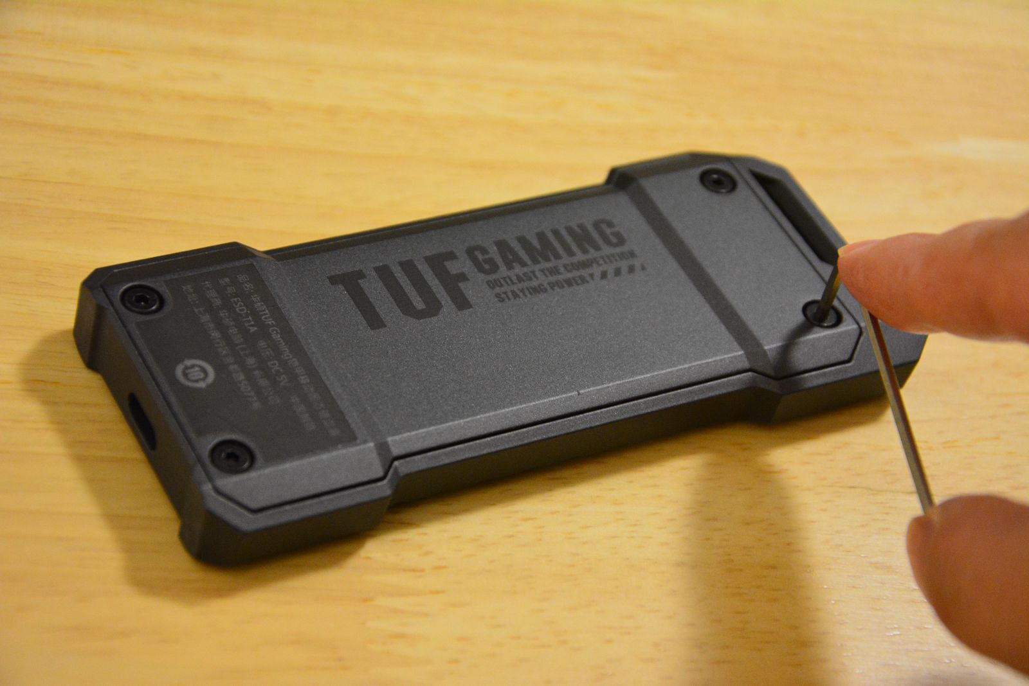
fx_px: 2830
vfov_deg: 13.8
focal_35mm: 99
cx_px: 514
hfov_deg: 20.6
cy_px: 343
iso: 3200
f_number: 5.6
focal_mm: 66
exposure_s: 1/15
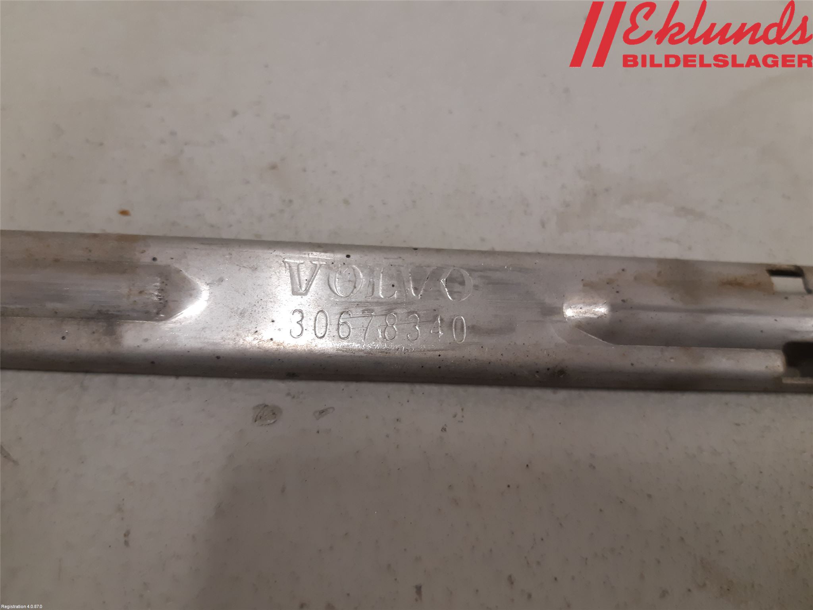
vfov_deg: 53.1
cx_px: 406
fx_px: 611
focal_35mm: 26
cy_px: 305
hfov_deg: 67.3
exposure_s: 1/50
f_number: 1.7
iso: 160
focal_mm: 3.93
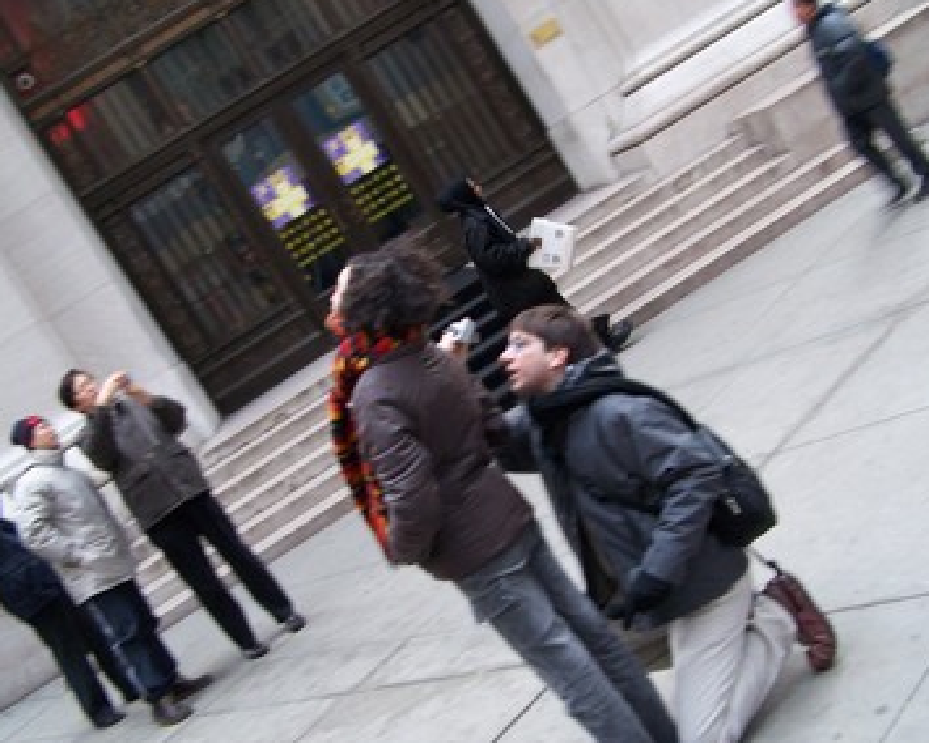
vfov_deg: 32.1
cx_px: 484
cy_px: 387
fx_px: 1292
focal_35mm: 47
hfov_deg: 39.5
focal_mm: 6.3
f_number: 2.8
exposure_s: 1/30
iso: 140
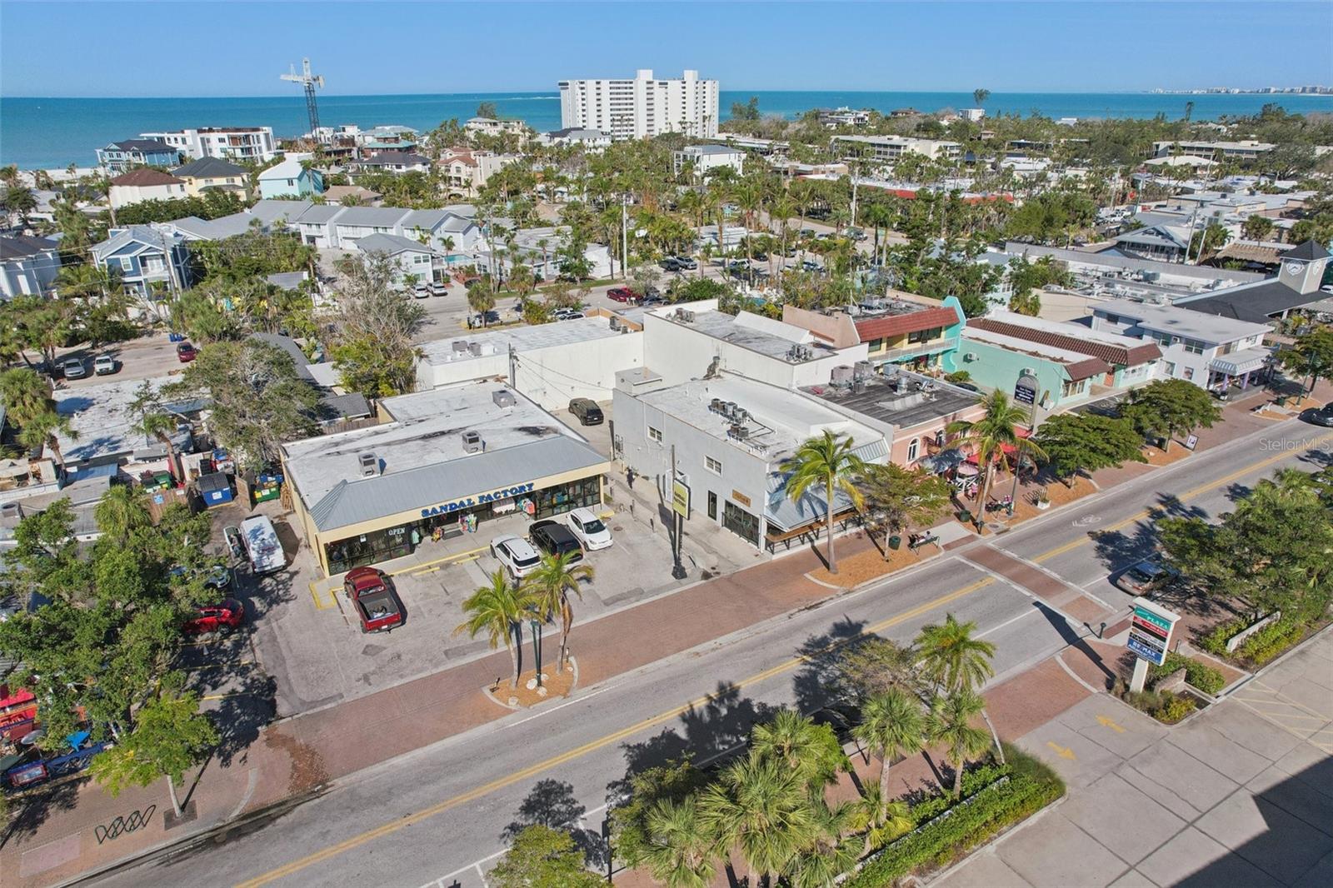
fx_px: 814
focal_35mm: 22
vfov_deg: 57.2
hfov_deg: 78.6
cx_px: 666
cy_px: 444
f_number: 2.8
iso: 160
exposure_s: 1/4000
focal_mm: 8.4
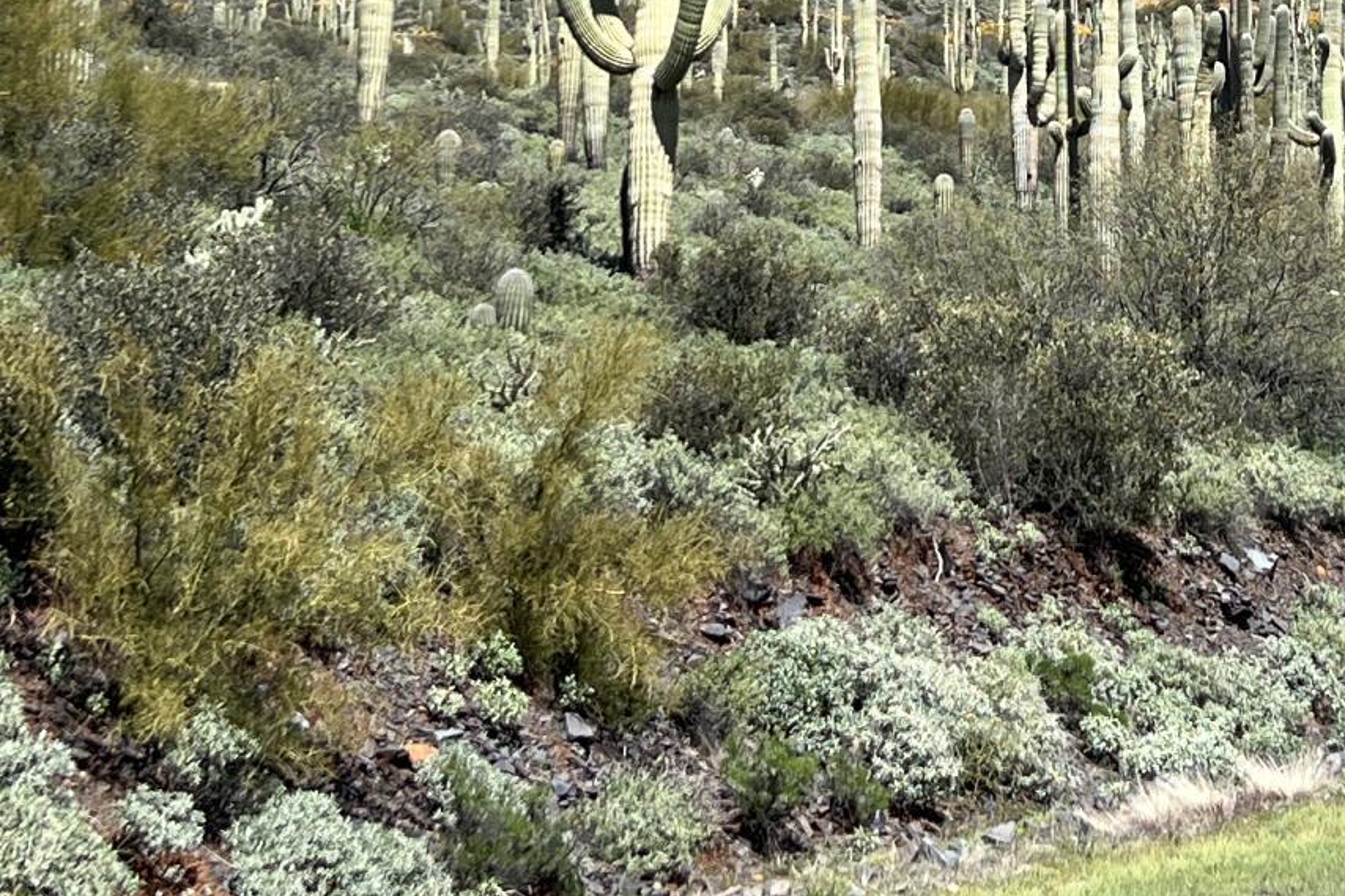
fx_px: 3548
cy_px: -153
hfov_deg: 21.3
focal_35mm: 95
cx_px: 976
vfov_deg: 14.0
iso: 50
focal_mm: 5.7
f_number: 1.5
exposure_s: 1/3704
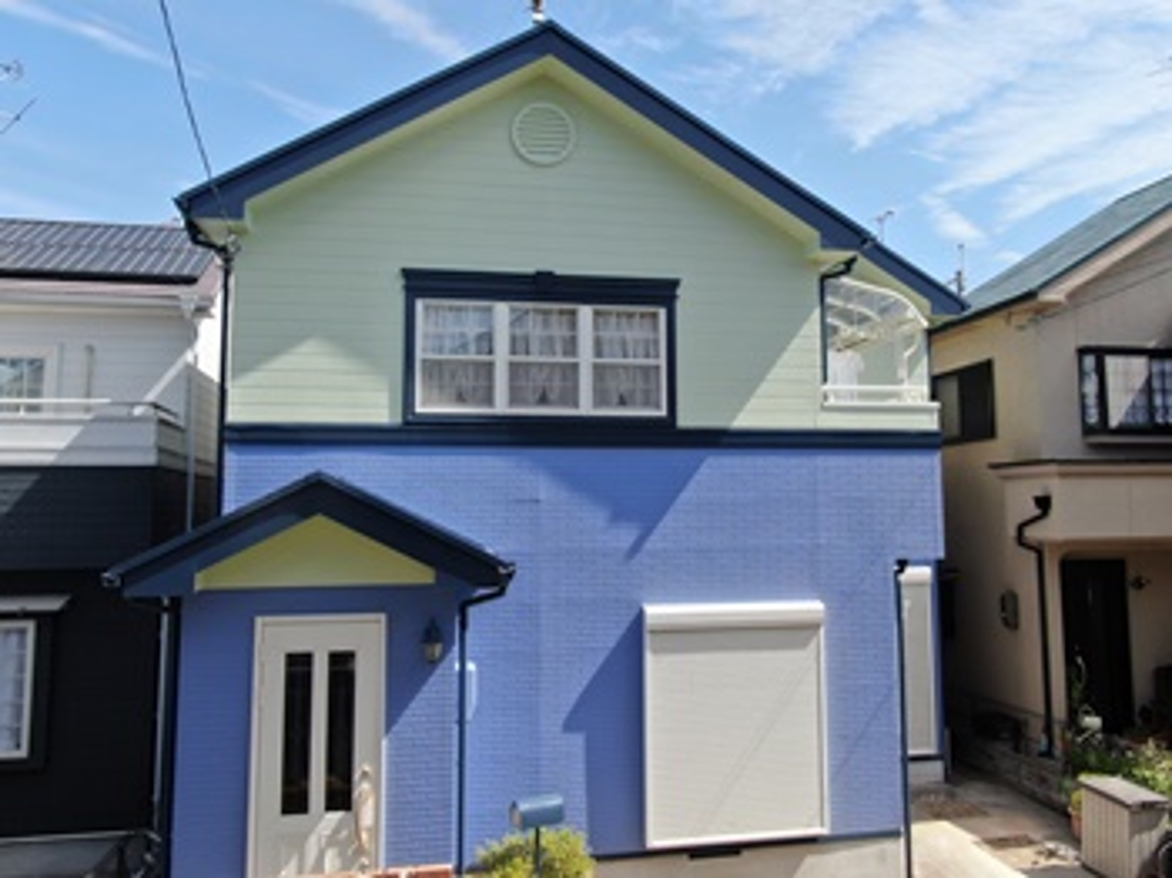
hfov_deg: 67.3
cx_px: 586
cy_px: 439
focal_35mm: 26
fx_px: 880
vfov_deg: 53.0
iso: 100
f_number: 2.9
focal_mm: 4.68
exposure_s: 1/800
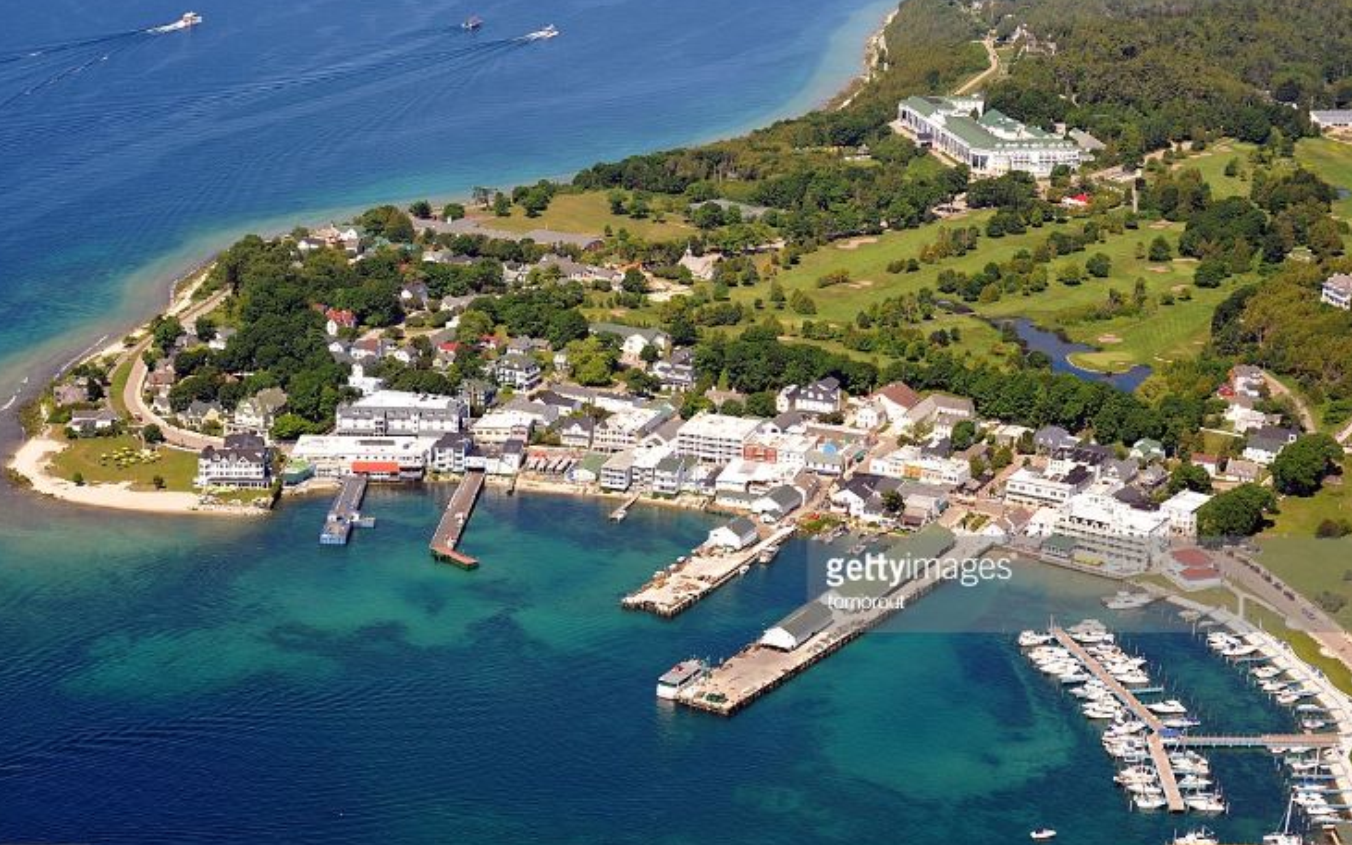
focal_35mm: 72
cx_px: 673
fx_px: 2653
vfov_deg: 18.1
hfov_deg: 28.6
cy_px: 432
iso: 200
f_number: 10
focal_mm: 70
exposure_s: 1/250
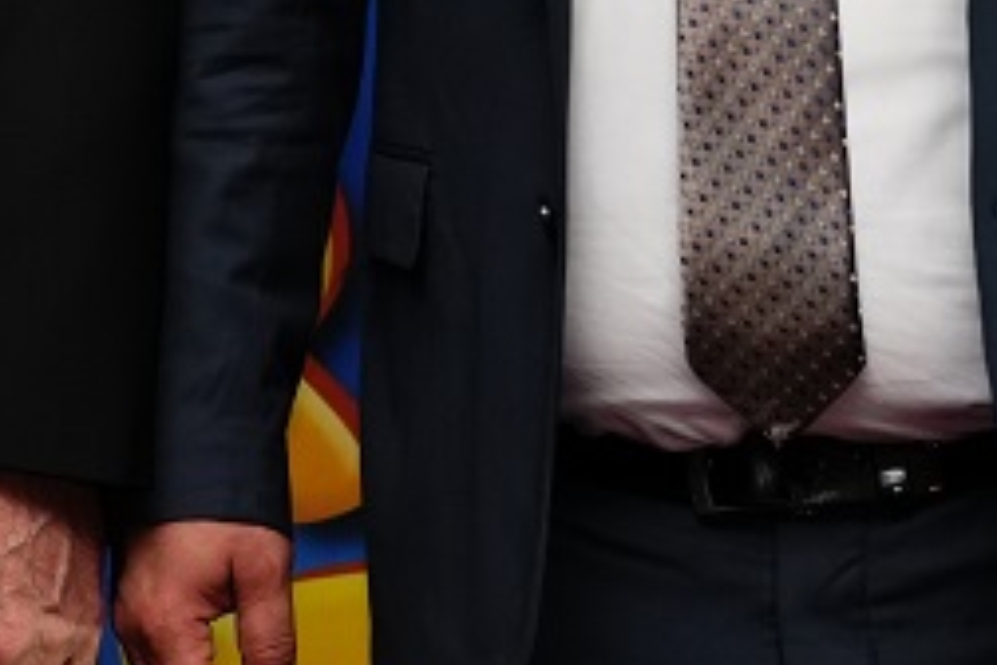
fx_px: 6018
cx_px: -859
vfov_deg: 6.2
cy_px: -491
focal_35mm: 217
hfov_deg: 9.0
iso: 1600
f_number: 3.5
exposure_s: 1/125
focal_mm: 45.7
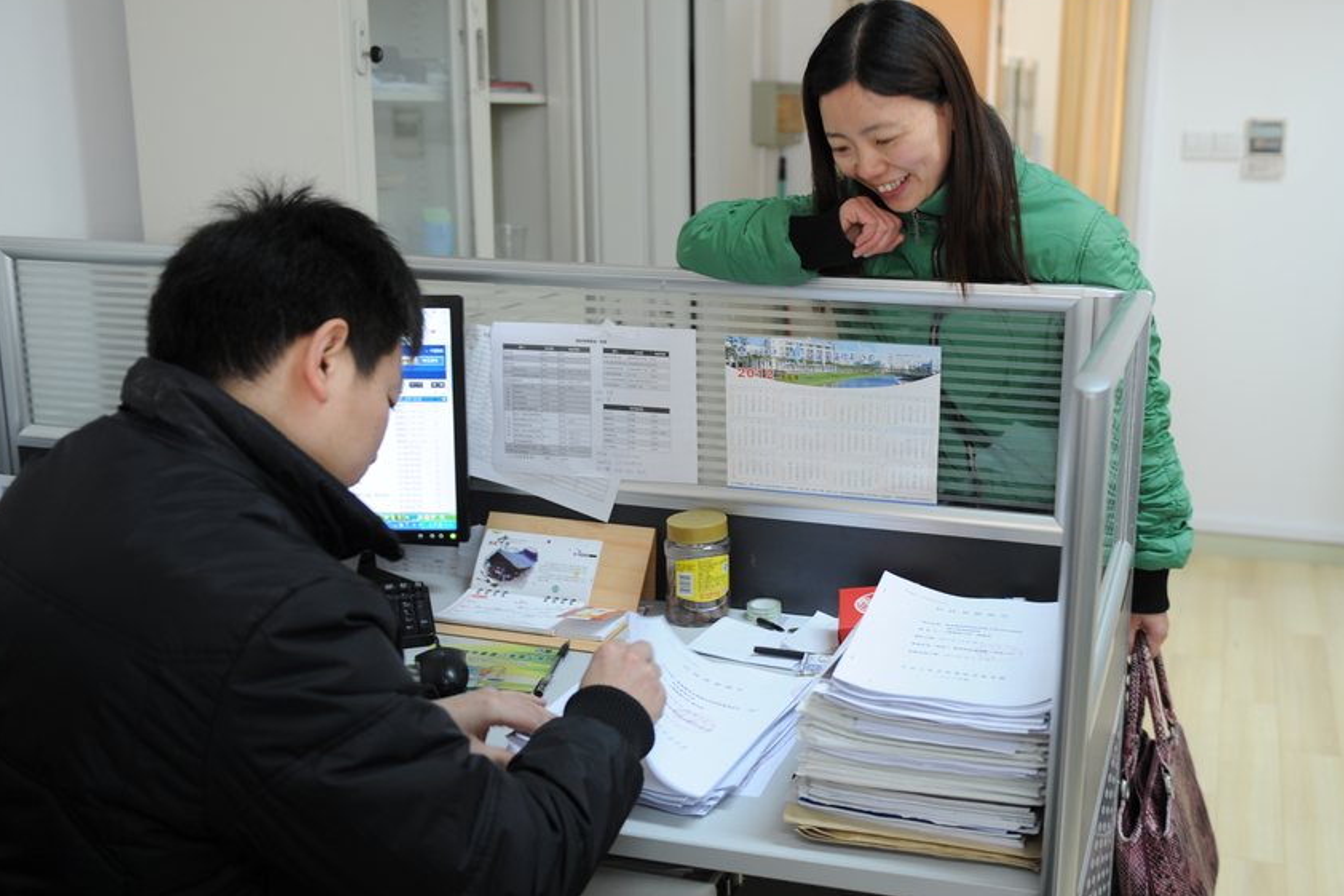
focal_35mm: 38
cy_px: 434
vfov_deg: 35.0
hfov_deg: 50.5
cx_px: 779
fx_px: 1418
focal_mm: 32
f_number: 3.2
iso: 400
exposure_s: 1/40
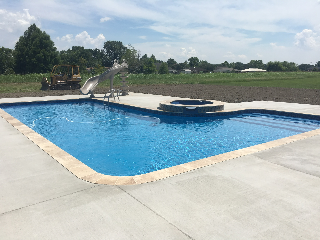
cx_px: 160
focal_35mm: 29
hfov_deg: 61.7
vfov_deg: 48.2
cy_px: 120
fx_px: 268
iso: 25
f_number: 2.2
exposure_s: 1/2849
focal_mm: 4.15
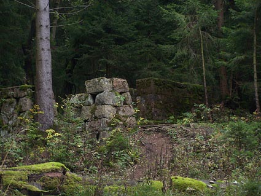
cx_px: 130
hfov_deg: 15.4
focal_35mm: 128
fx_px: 965
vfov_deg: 11.6
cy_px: 98
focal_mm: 21.2
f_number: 3.3
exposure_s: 1/100
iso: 160
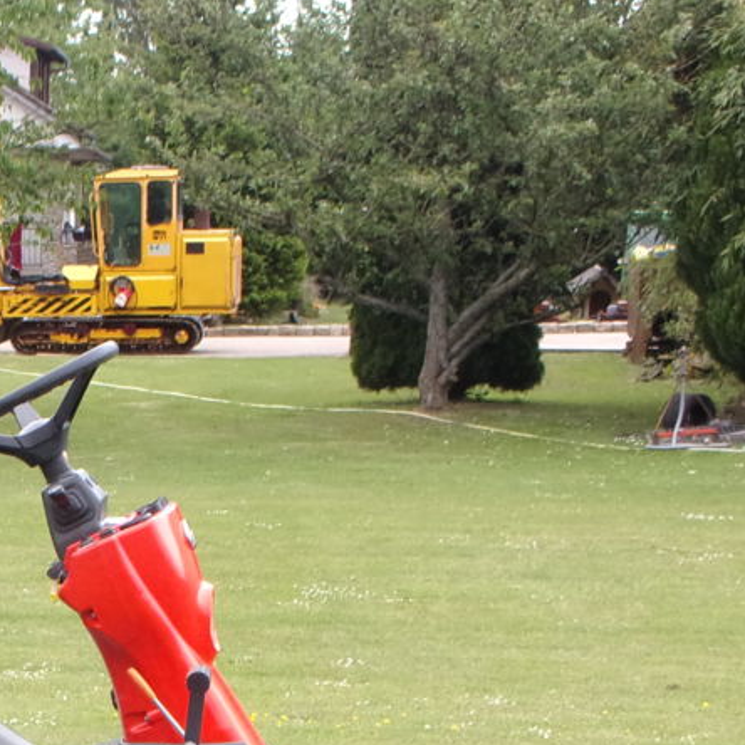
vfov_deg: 15.3
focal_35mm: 112
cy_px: 698
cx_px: -272
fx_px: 2727
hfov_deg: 14.8
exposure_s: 1/45
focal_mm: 7.8
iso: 155
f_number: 4.5
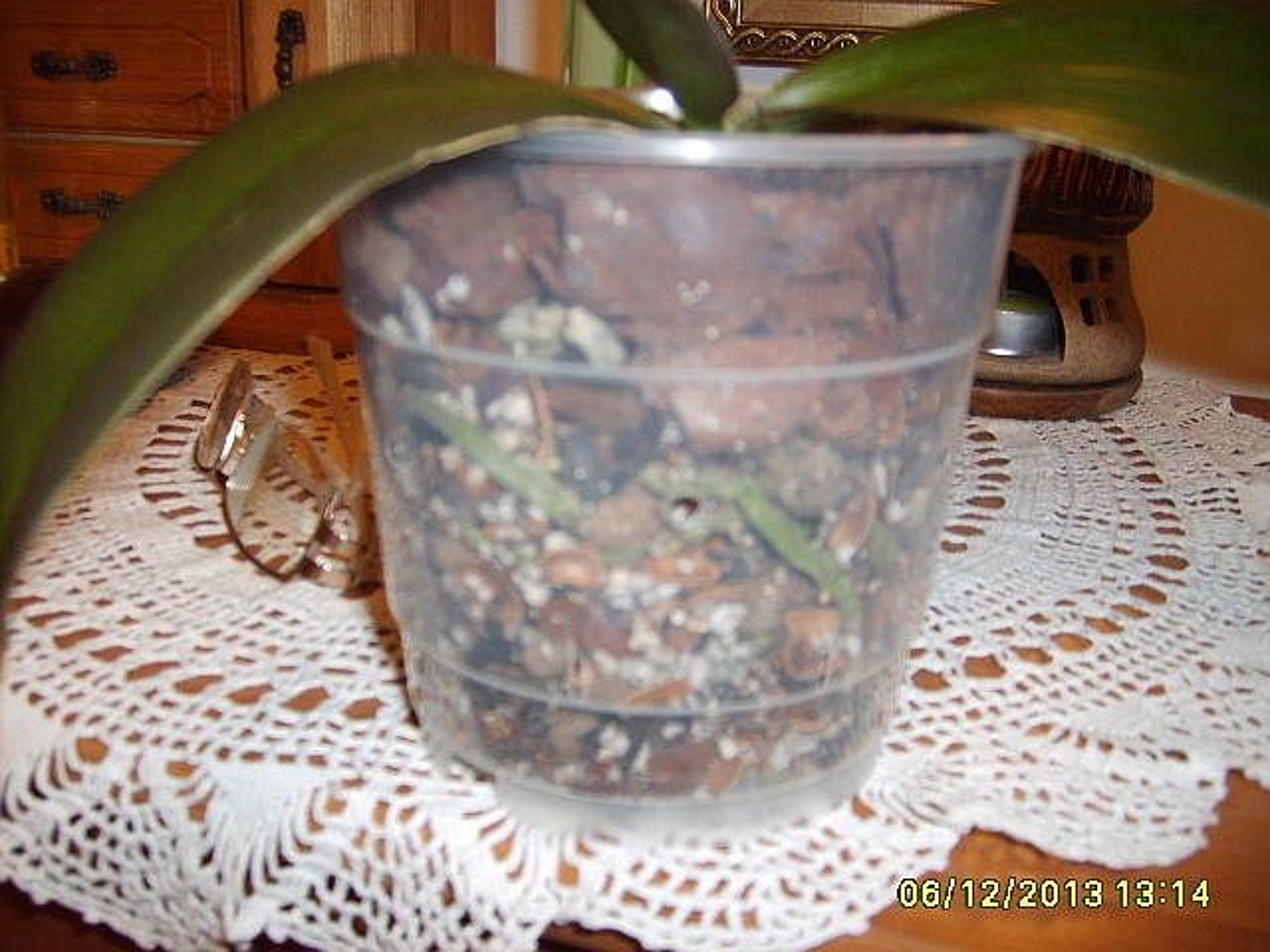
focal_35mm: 35
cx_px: 635
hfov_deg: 52.6
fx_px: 1284
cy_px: 476
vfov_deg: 40.7
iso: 100
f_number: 2.8
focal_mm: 5.8
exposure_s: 1/45
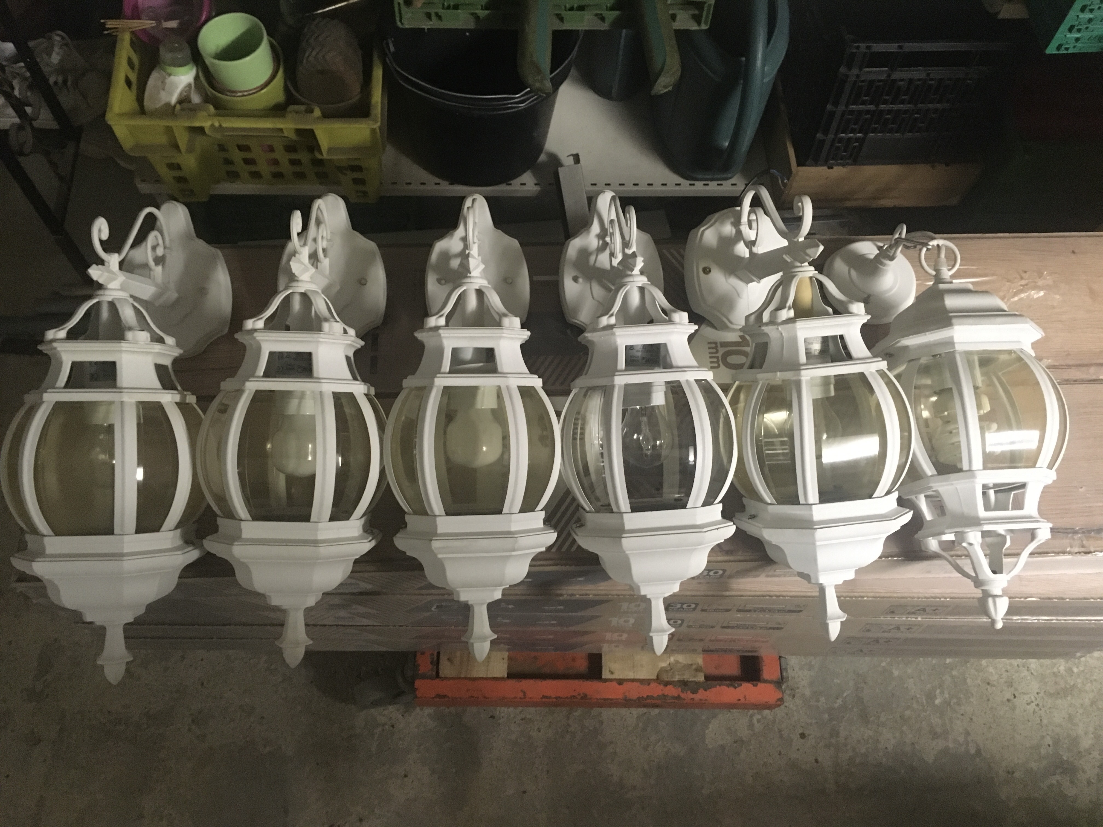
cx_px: 552
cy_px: 414
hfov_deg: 61.7
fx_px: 924
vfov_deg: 48.2
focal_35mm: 29
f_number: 2.2
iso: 250
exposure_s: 1/17
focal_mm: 4.15
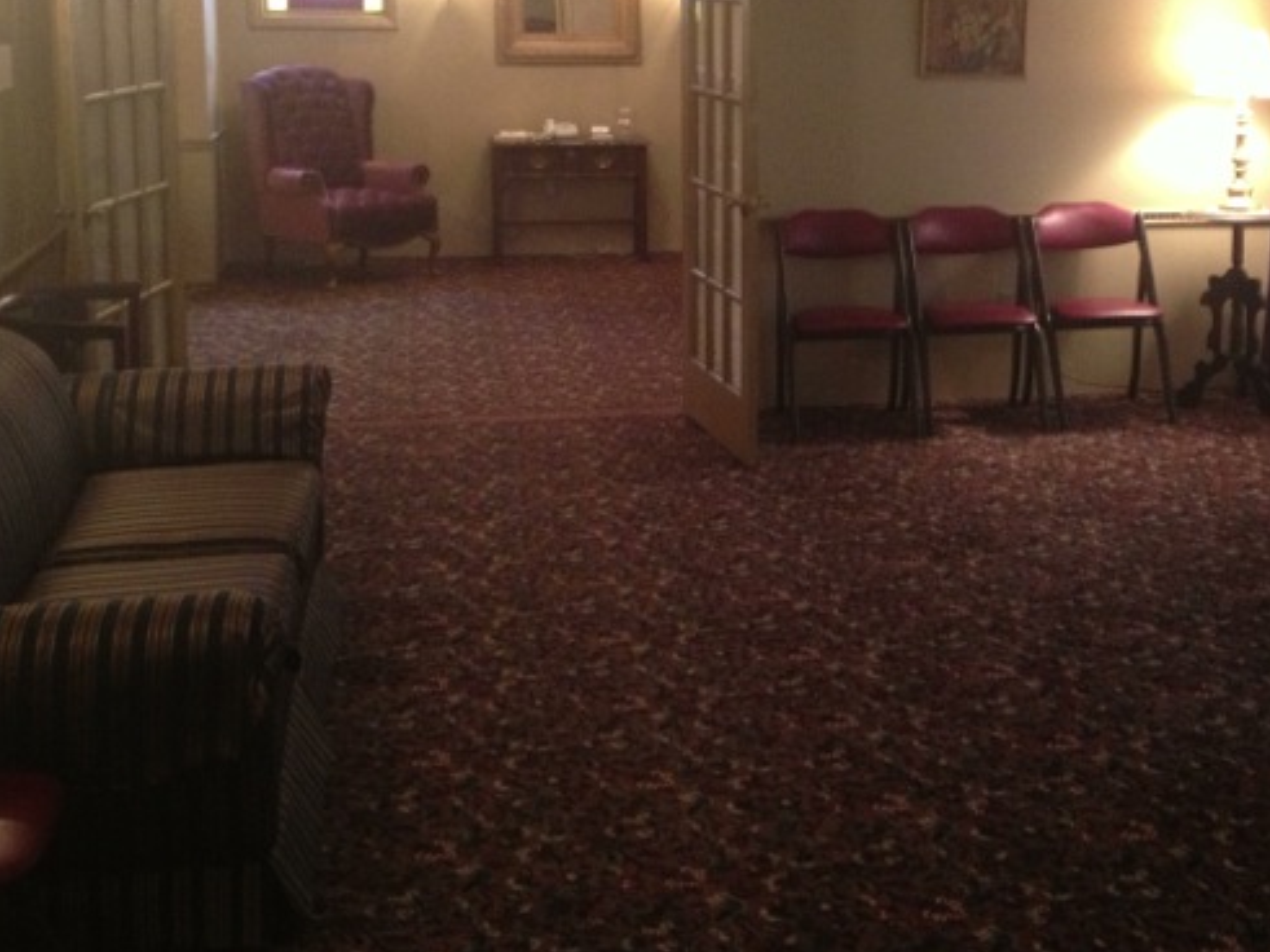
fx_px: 2091
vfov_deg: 25.4
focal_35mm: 57
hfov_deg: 33.2
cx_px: 947
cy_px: 261
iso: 250
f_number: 2.4
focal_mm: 4.28
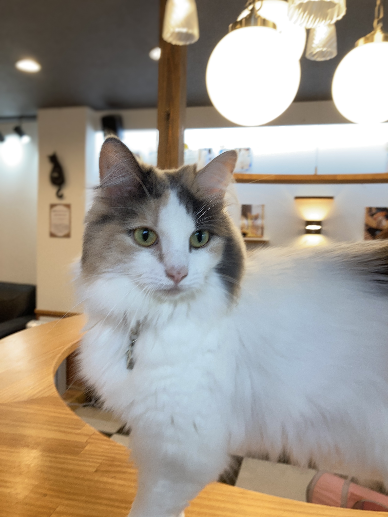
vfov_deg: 63.4
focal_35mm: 28
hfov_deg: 49.7
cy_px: 258
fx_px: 418
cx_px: 194
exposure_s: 1/60
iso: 100
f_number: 1.8
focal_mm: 3.99
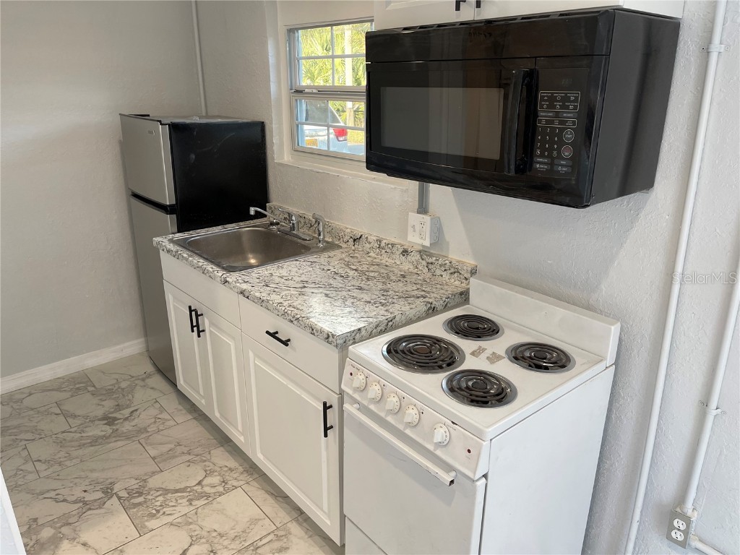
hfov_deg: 67.3
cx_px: 370
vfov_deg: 53.1
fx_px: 556
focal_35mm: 26
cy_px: 278
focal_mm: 5.1
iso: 80
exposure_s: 1/120
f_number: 1.6
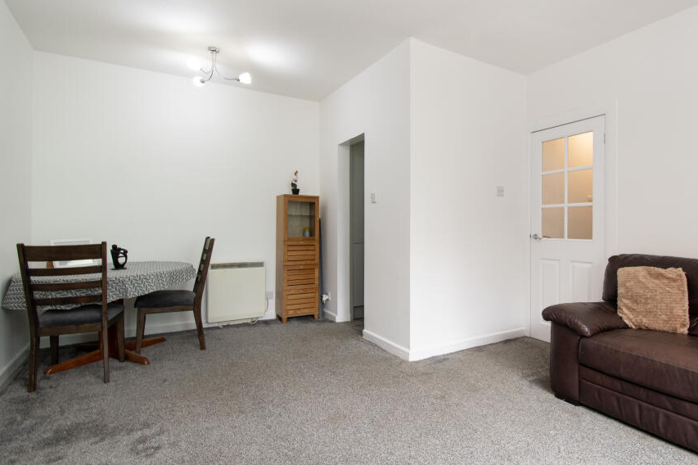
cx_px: 409
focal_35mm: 18
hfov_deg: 89.2
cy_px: 215
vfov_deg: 67.3
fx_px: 349
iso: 320
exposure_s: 1/8
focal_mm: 10
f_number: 9
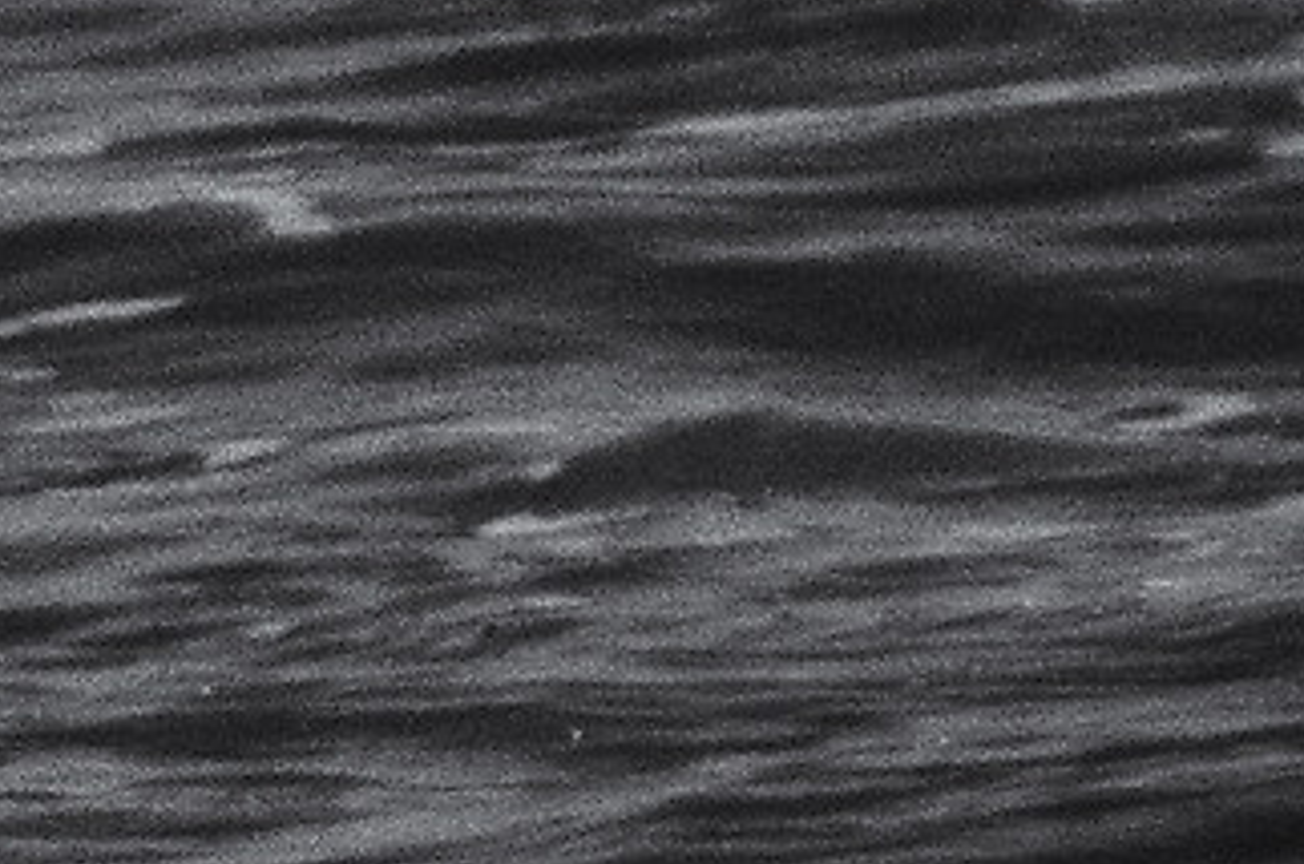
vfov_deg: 0.6
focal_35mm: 2231
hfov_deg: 0.9
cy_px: 2796
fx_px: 80652
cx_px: 4760
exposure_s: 1/4000
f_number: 5.6
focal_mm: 200
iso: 400
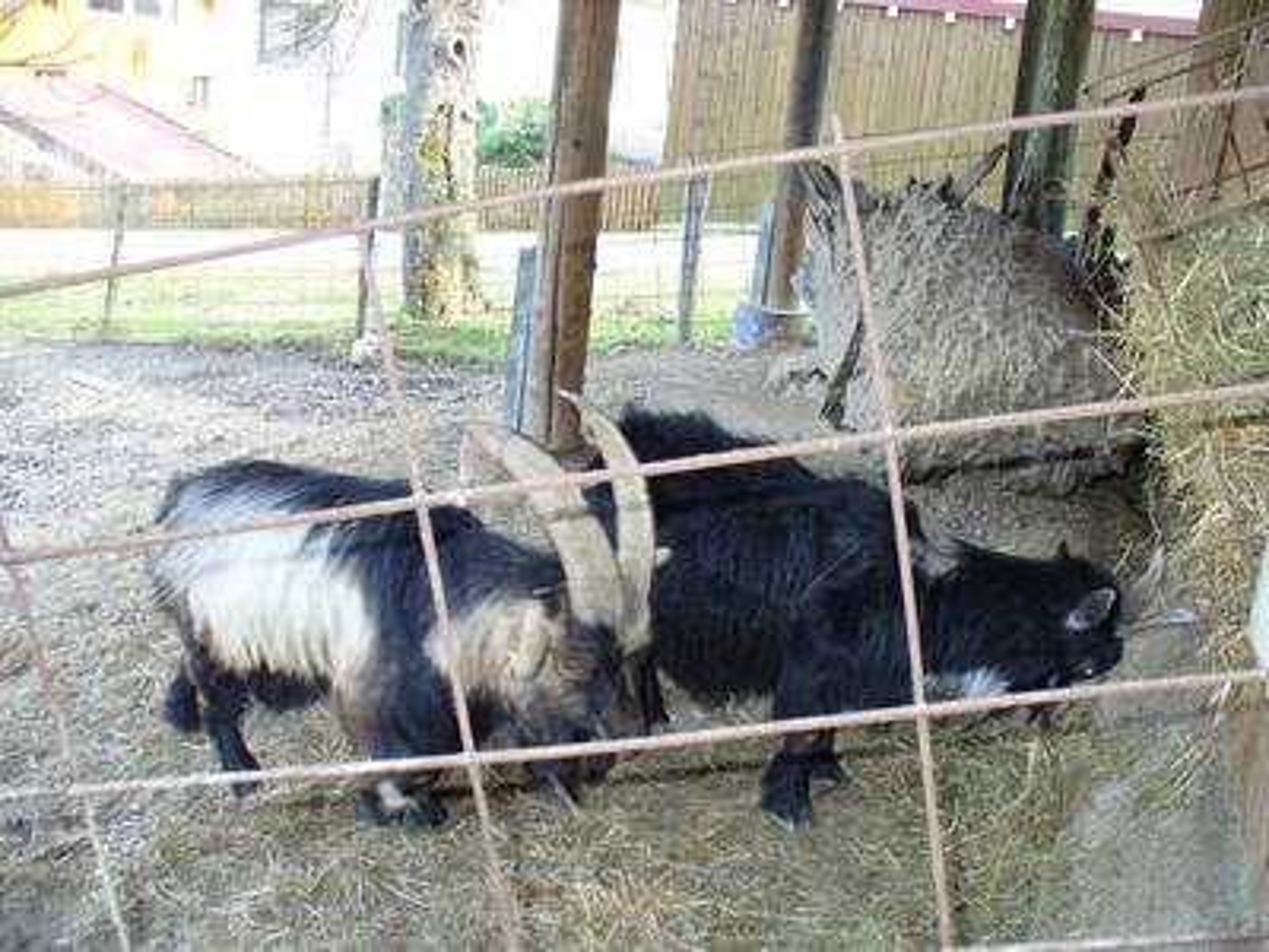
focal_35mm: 37
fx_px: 1356
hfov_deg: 50.1
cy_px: 476
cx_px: 634
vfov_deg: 38.7
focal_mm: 6.1
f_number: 2.8
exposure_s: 1/80
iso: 100
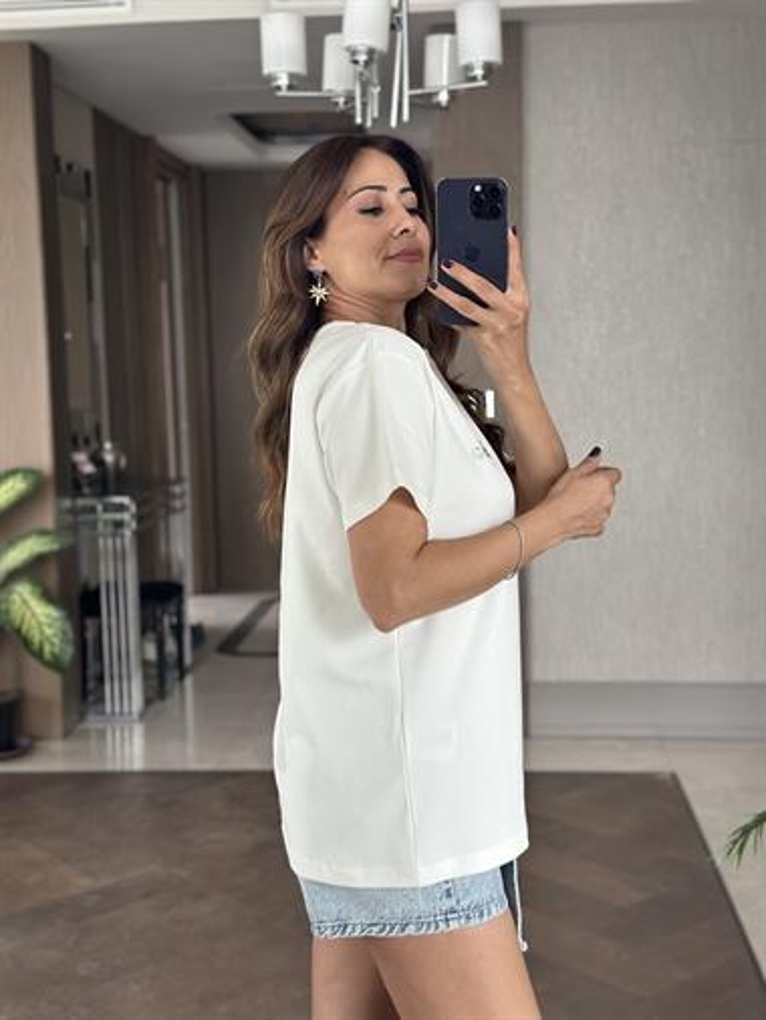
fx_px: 1415
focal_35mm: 48
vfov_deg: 39.6
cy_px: 510
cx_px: 383
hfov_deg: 30.3
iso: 200
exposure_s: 1/60
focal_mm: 6.86
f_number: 1.78
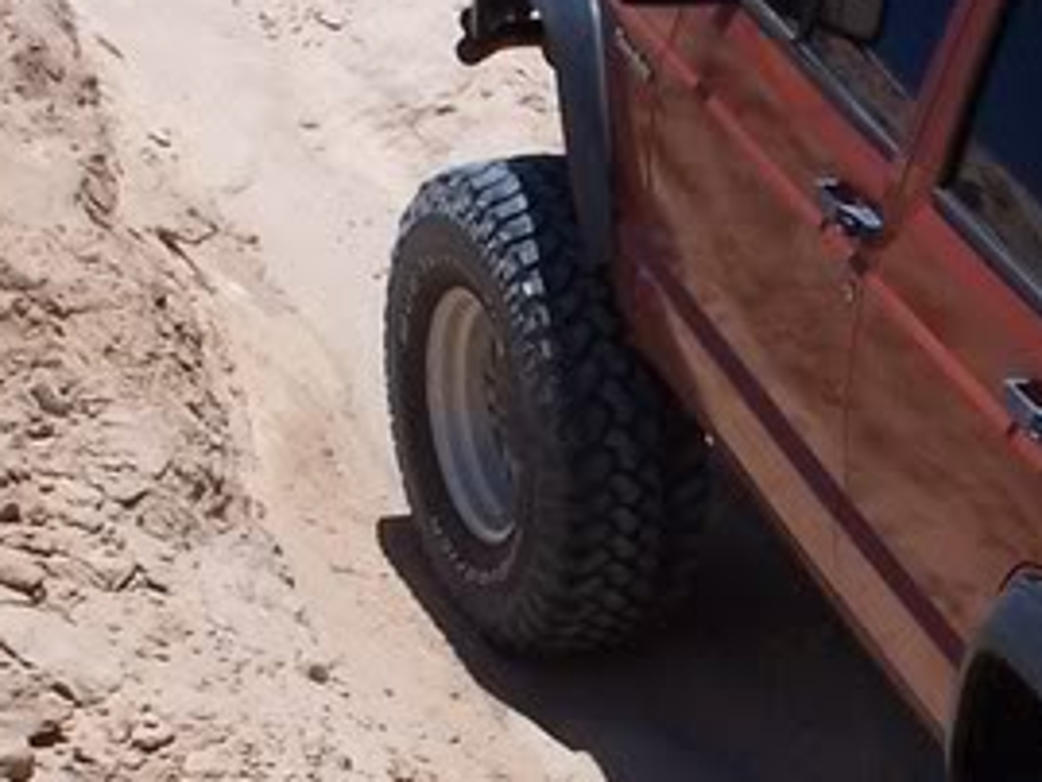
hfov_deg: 9.1
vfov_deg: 6.9
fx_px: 6475
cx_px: 1131
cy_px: 612
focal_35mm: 215
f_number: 6.3
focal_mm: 11.1
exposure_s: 1/350
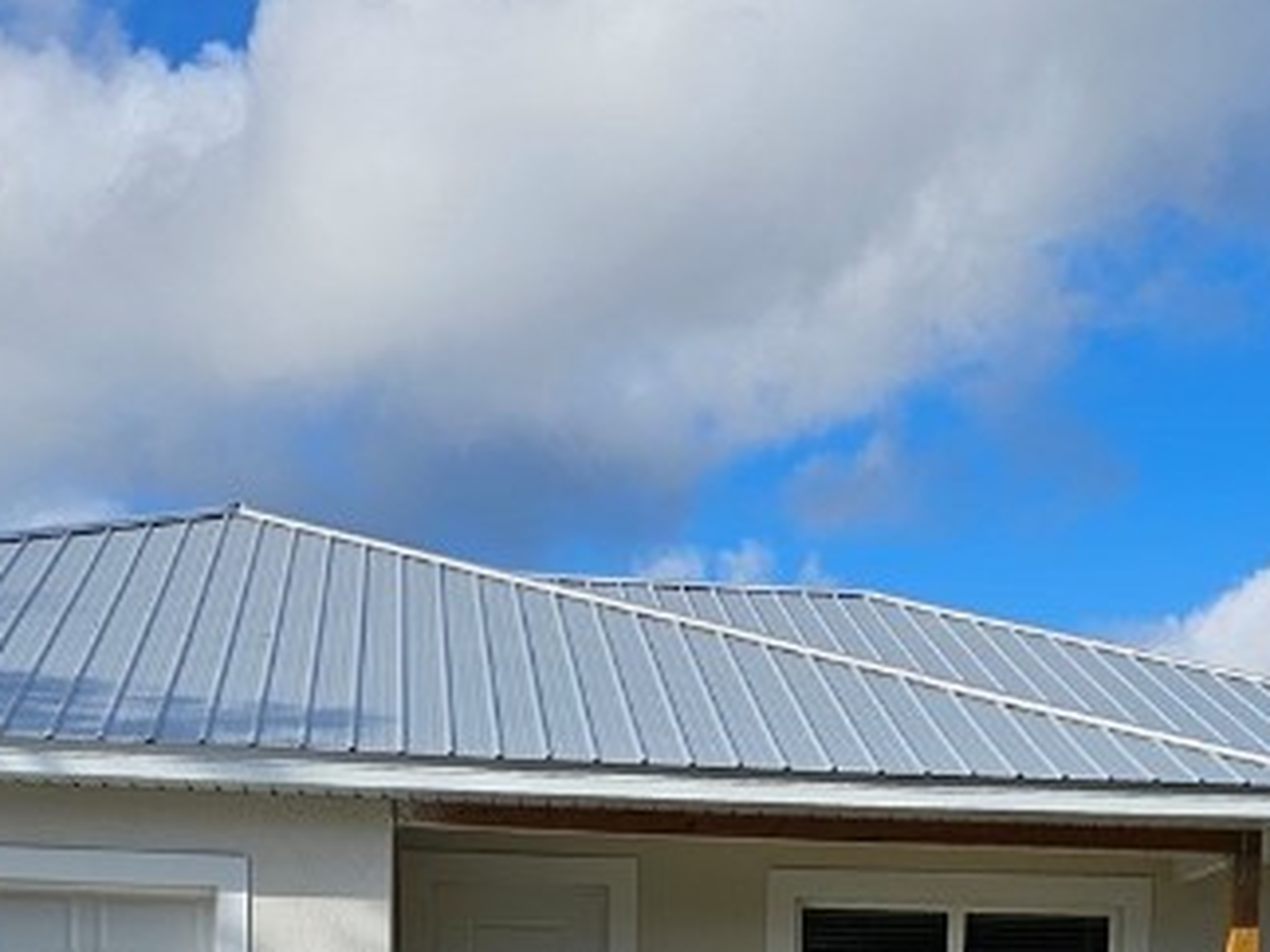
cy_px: 1420
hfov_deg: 26.6
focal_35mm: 73
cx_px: 763
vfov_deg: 18.0
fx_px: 2677
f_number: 1.7
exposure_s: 1/1501
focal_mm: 6.3
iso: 16
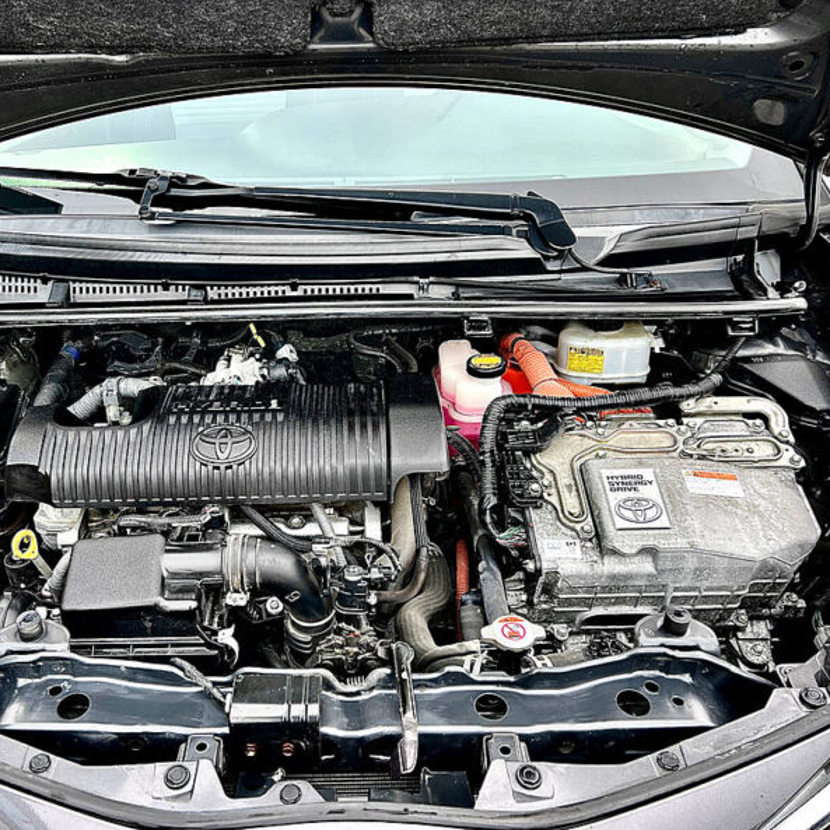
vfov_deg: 52.5
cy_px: 414
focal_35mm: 31
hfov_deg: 52.2
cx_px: 335
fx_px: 841
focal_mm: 5.7
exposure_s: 1/155
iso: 40
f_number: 1.5
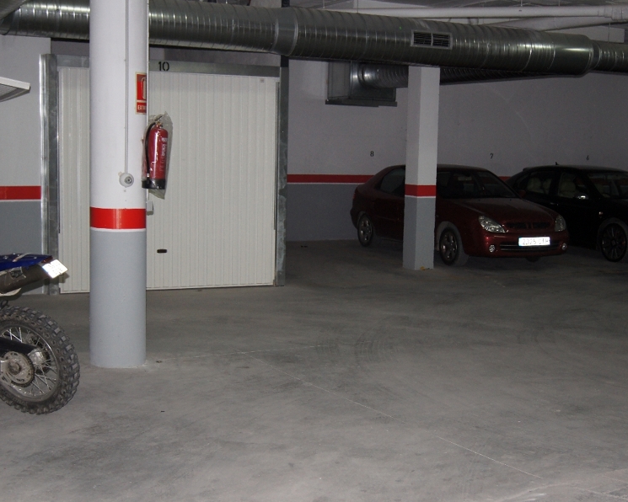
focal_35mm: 51
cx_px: 356
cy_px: 251
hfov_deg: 36.6
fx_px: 948
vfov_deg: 29.7
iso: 500
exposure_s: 1/60
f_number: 4.5
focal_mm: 30
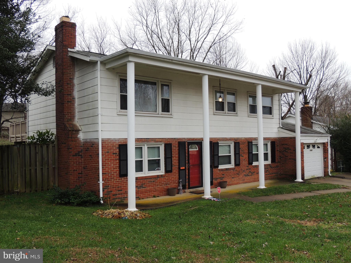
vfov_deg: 42.9
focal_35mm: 33
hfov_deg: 55.4
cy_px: 132
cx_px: 176
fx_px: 335
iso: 100
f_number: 3.2
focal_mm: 5.8
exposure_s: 1/320
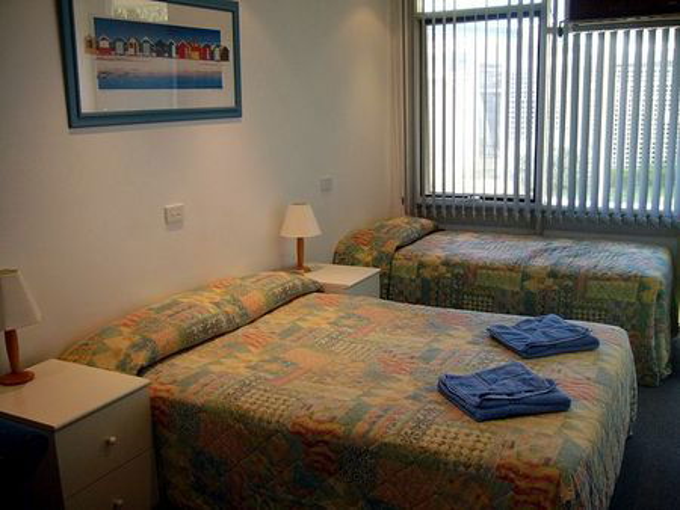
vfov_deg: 40.7
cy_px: 255
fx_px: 688
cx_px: 340
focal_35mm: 35
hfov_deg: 52.6
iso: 100
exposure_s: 1/50
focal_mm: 5.8
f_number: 2.8
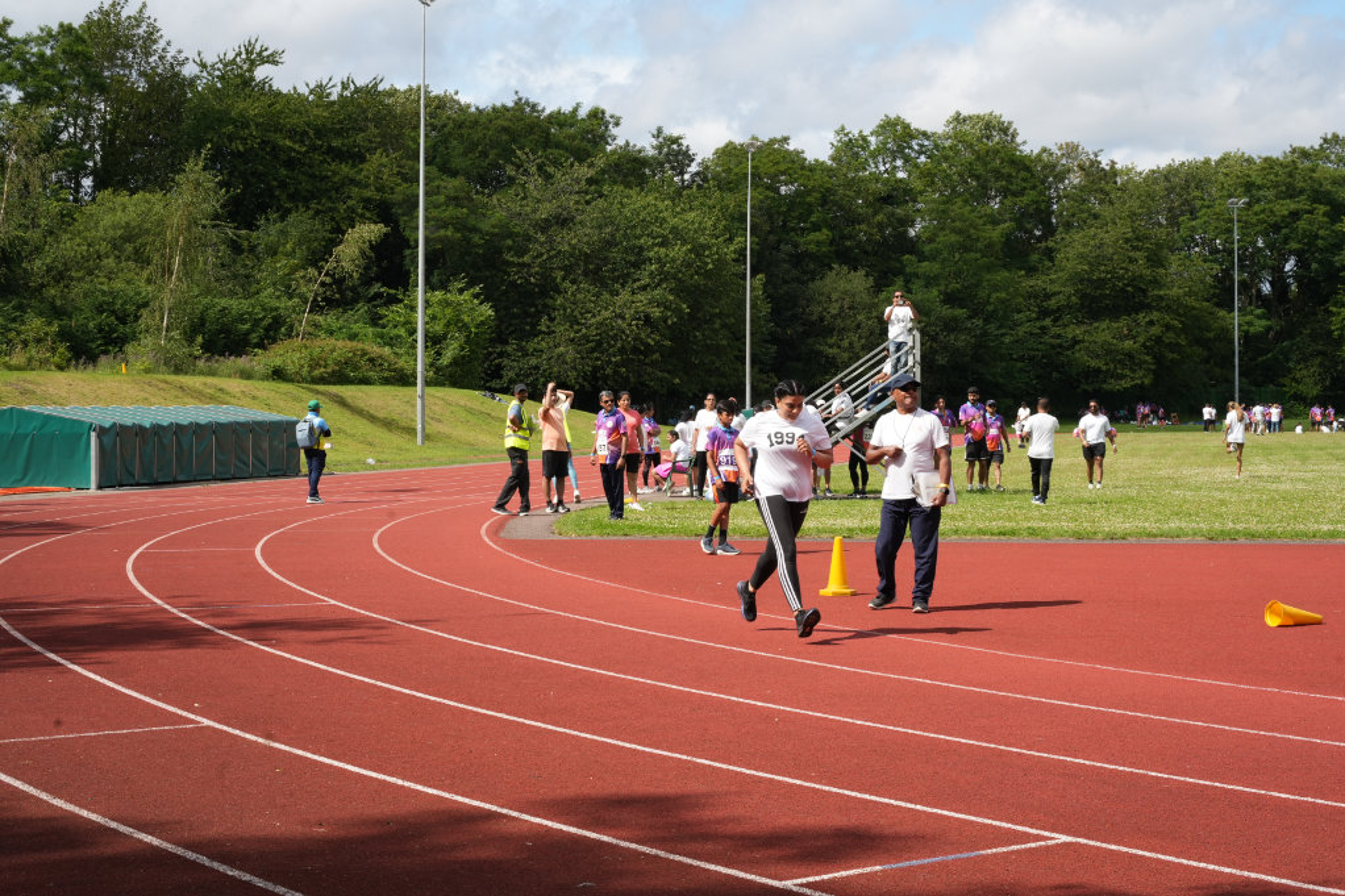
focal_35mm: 62
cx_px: 672
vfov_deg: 21.9
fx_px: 2312
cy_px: 448
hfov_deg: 32.4
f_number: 14
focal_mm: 61.9
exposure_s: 1/200
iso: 250
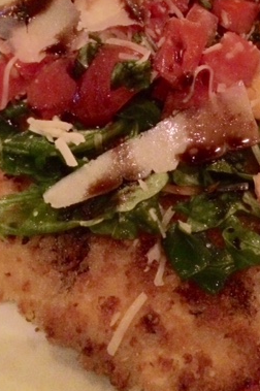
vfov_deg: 37.9
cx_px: 183
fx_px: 553
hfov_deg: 26.2
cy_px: 96
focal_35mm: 51
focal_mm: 4.15
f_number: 2.2
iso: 640
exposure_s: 1/15
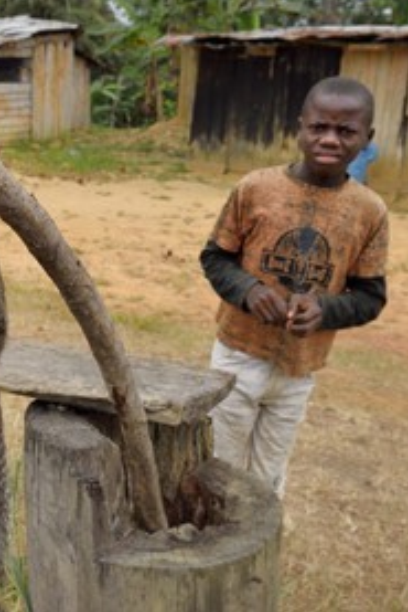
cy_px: 307
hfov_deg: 27.7
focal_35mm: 47
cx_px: 44
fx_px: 798
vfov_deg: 41.9
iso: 800
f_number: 10
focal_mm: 31
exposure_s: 1/640
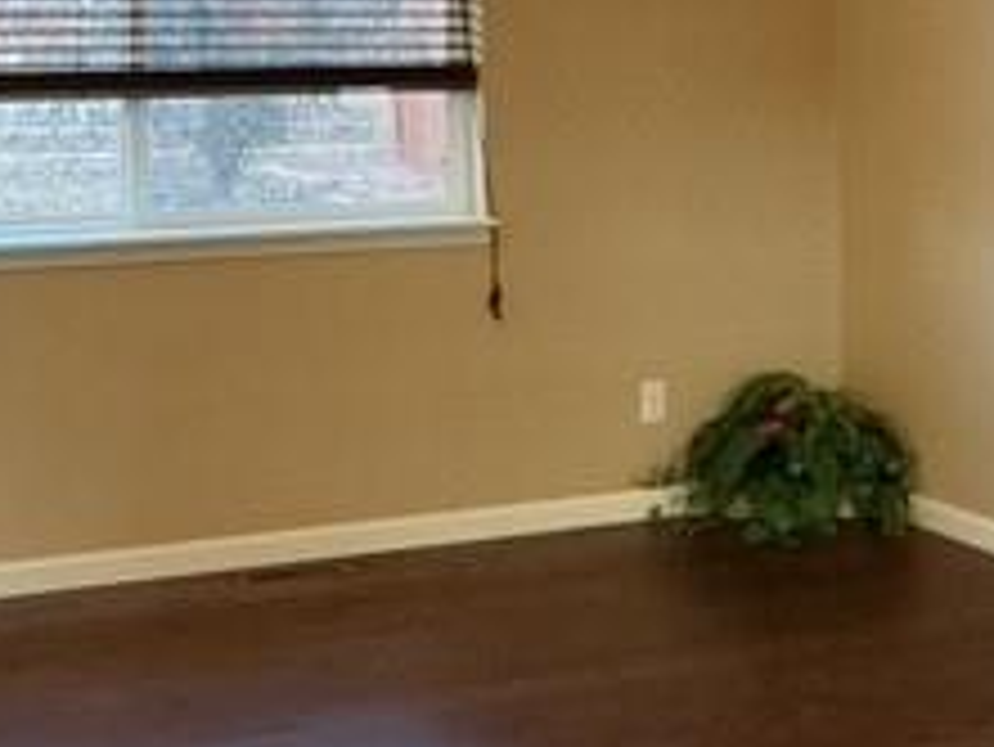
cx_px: 837
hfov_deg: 22.9
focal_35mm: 84
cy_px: 140
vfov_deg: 17.4
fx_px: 2413
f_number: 1.8
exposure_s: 1/25
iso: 400
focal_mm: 3
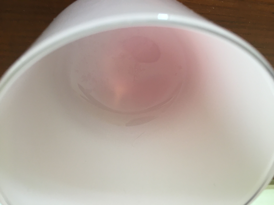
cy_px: 102
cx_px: 137
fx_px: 230
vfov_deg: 48.2
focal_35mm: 29
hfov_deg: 61.7
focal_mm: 4.15
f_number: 2.2
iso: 125
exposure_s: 1/33
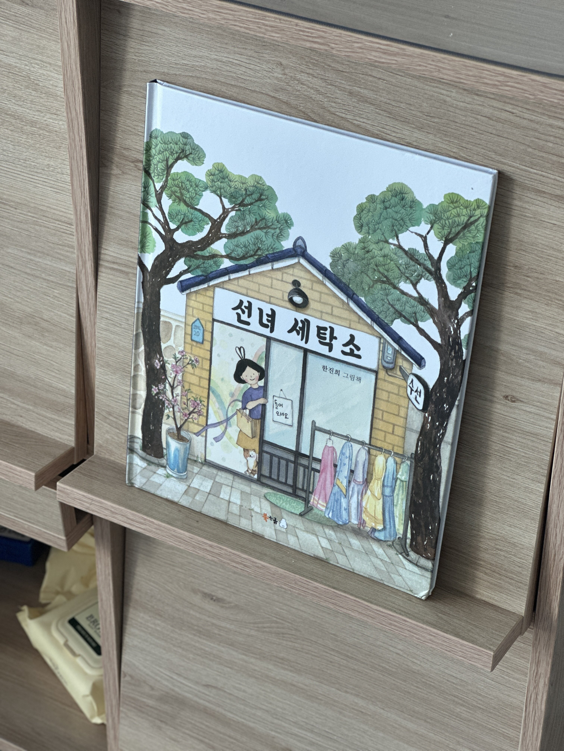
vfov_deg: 25.3
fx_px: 1673
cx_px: 282
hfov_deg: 19.1
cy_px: 376
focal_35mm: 77
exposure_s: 1/121
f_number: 2.8
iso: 160
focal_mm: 9
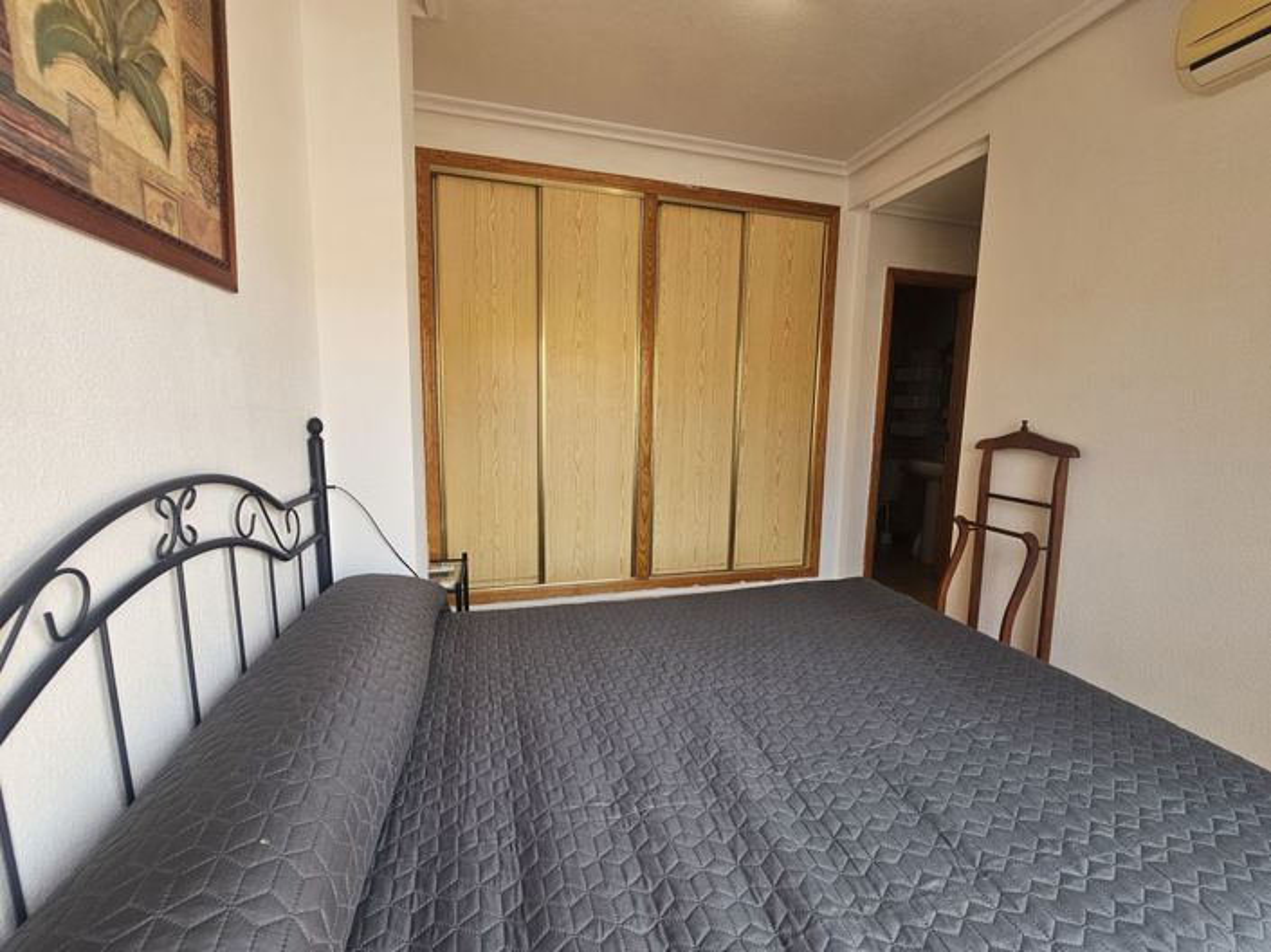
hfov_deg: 106.2
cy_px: 476
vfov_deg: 89.9
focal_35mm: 13
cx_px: 636
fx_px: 477
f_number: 2.2
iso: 50
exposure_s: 1/101
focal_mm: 2.2
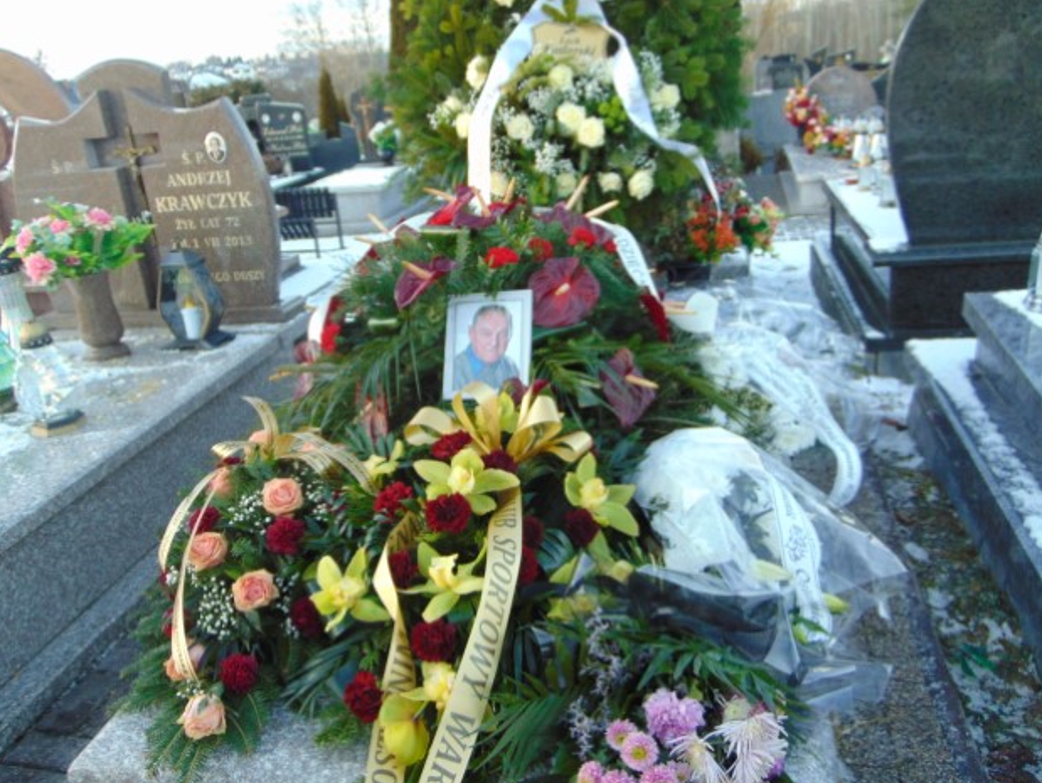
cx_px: 518
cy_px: 402
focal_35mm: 31
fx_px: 934
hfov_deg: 58.3
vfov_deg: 45.5
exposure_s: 1/60
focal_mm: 5.4
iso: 80
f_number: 3.1
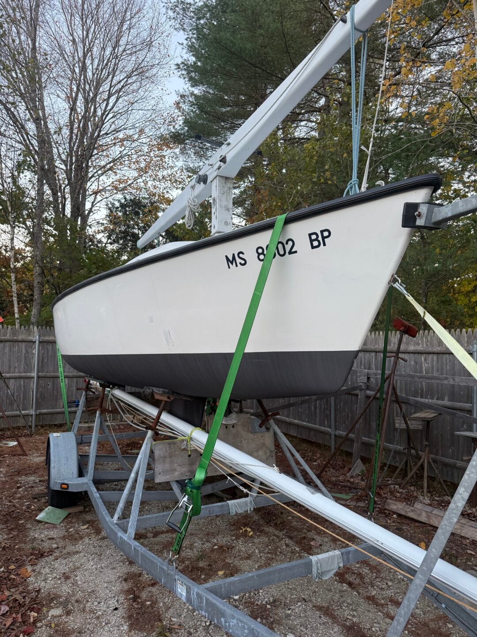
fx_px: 441
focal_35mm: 24
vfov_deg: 71.6
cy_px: 318
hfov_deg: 56.8
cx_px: 238
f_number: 1.78
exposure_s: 1/113
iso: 200
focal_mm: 6.76
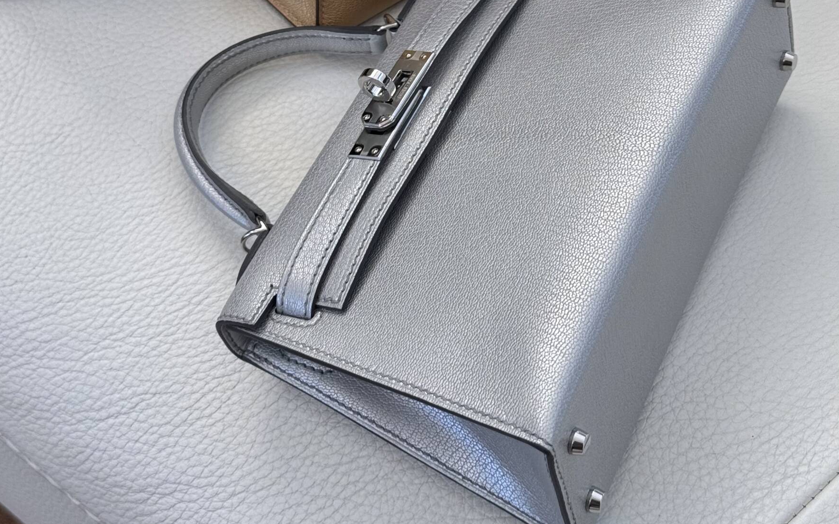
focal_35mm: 74
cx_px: 395
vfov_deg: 17.0
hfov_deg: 27.8
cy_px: -56
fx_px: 1692
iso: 64
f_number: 1.78
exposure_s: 1/180
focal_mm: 6.76
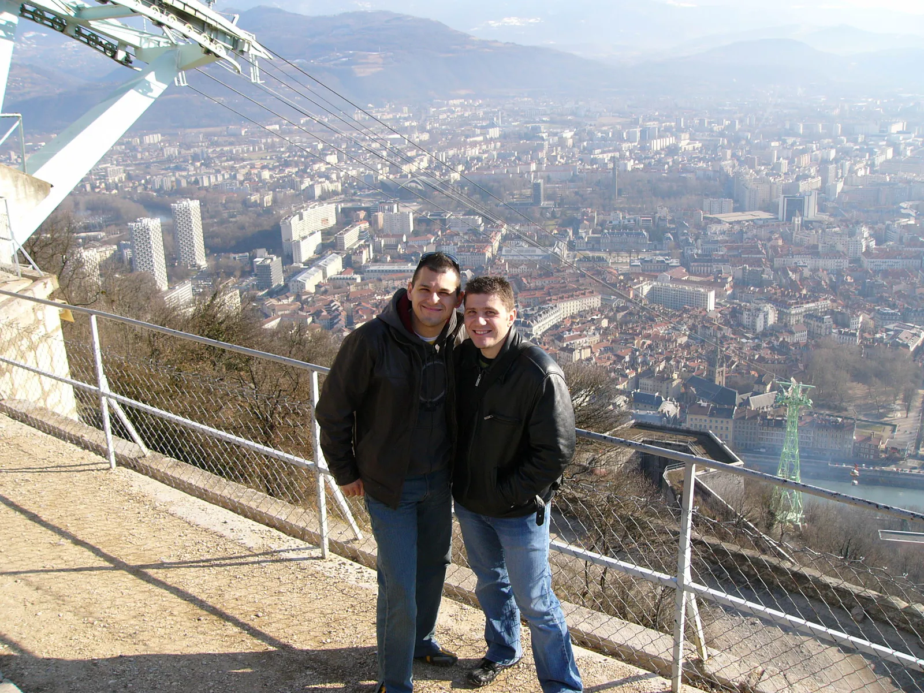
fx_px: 961
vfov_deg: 39.7
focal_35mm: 36
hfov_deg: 51.4
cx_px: 462
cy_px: 346
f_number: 4
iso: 50
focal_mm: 6
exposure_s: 1/250
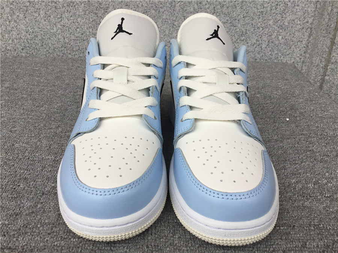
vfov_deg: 45.4
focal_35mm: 31
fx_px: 303
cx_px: 169
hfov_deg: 58.4
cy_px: 126
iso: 25
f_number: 2.4
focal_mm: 3.3
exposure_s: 1/211
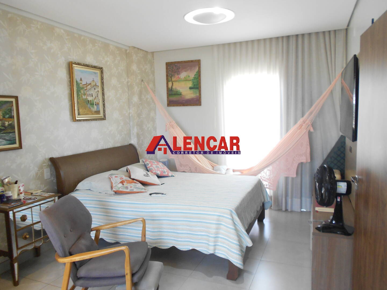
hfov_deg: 67.3
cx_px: 194
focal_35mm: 26
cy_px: 145
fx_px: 291
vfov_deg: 53.1
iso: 200
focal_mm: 4.6
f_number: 3.2
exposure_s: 1/30
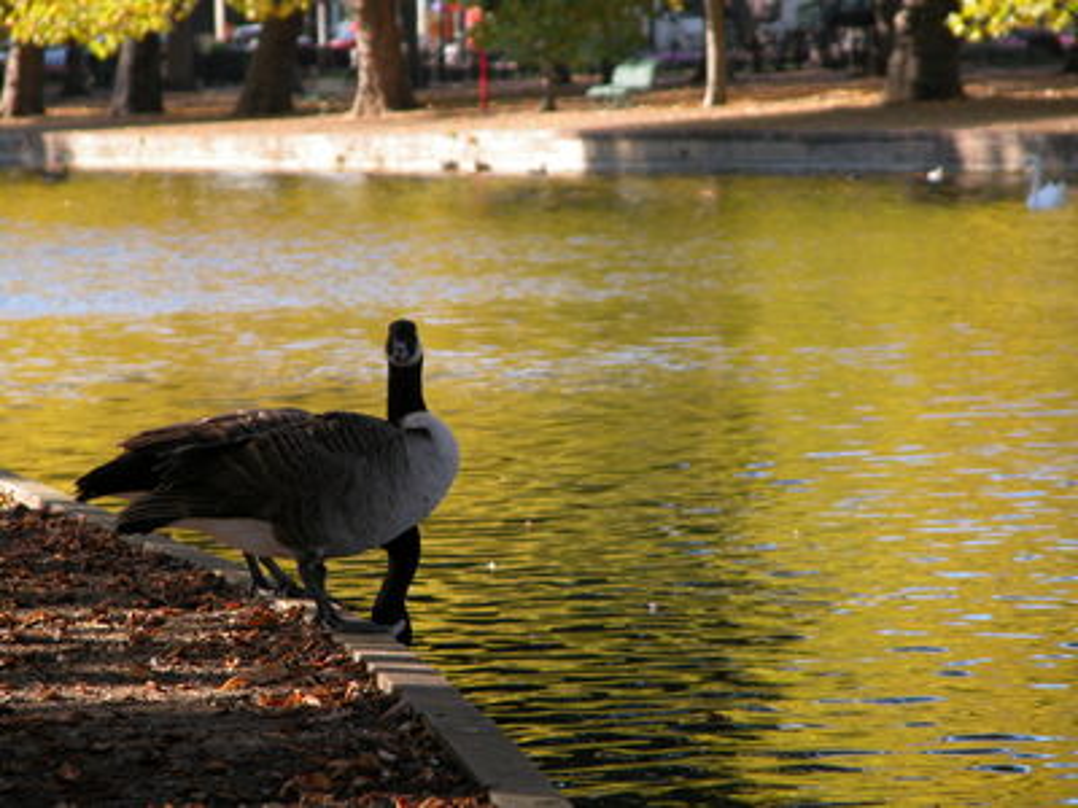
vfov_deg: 5.3
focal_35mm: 280
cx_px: 539
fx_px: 8720
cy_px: 404
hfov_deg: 7.1
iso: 100
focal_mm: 71.2
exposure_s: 1/134
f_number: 4.2
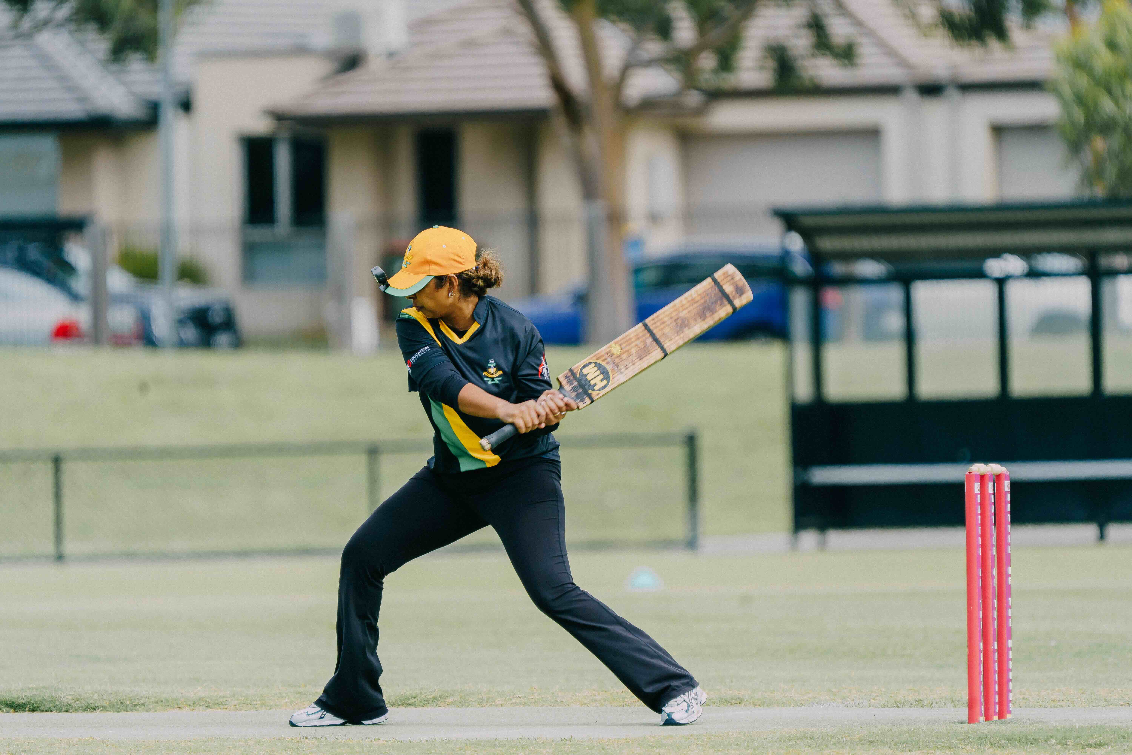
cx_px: 566
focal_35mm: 485
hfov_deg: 4.3
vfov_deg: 2.8
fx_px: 15249
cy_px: 378
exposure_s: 1/800
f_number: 6.3
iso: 320
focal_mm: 485
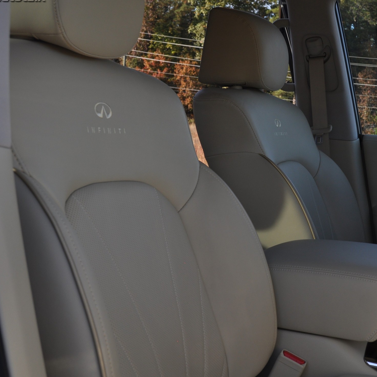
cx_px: 307
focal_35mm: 56
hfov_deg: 29.8
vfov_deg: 30.5
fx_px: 690
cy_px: 203
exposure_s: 1/200
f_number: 7.1
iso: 200
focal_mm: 26
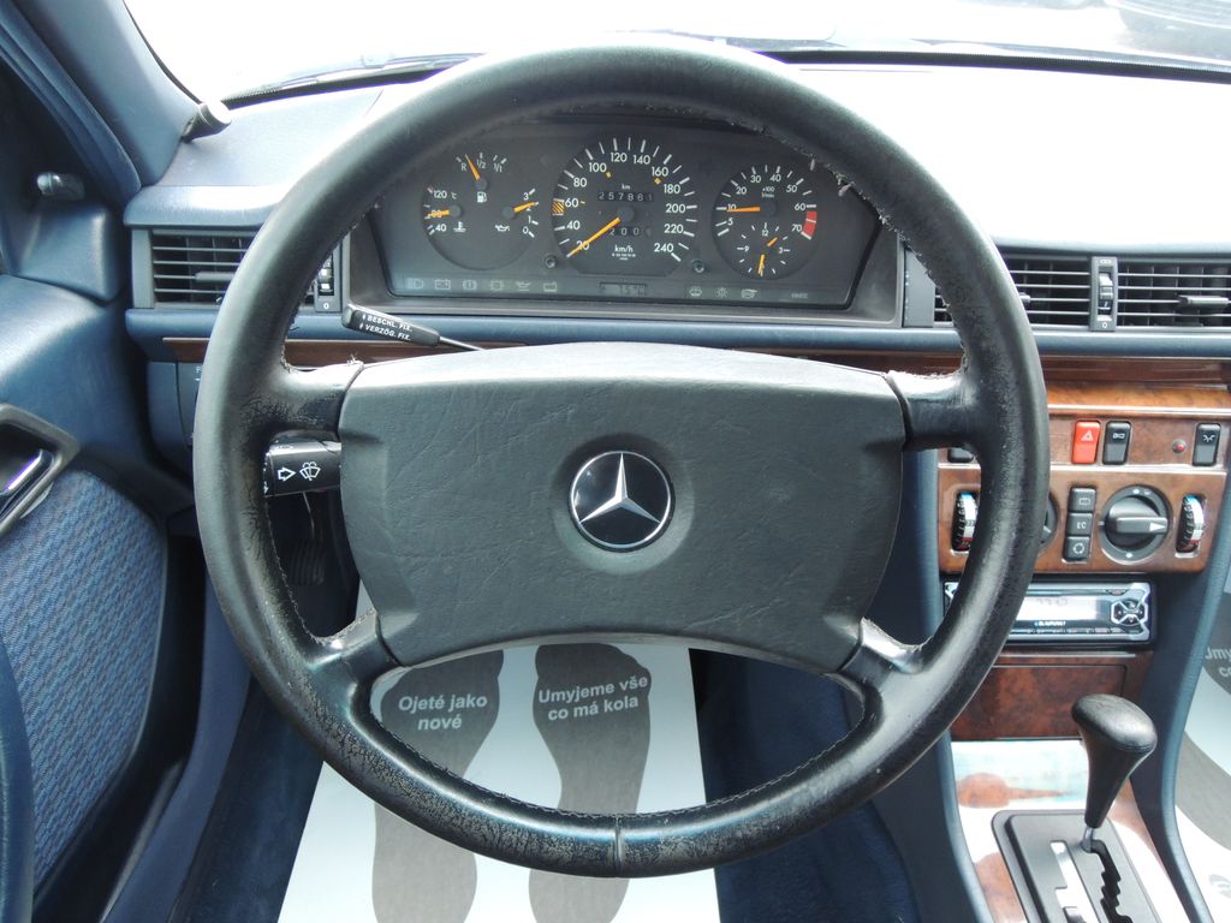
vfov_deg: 56.8
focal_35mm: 24
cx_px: 616
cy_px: 462
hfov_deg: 71.6
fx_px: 853
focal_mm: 4.3
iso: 400
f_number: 2.8
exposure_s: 1/25
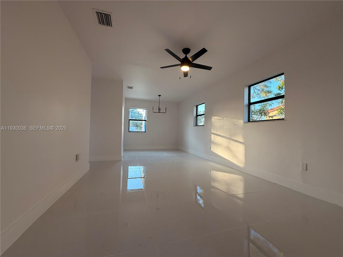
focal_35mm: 14
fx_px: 139
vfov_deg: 85.7
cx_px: 172
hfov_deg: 102.1
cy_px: 128
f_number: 2.2
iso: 80
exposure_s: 1/120
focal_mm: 2.22
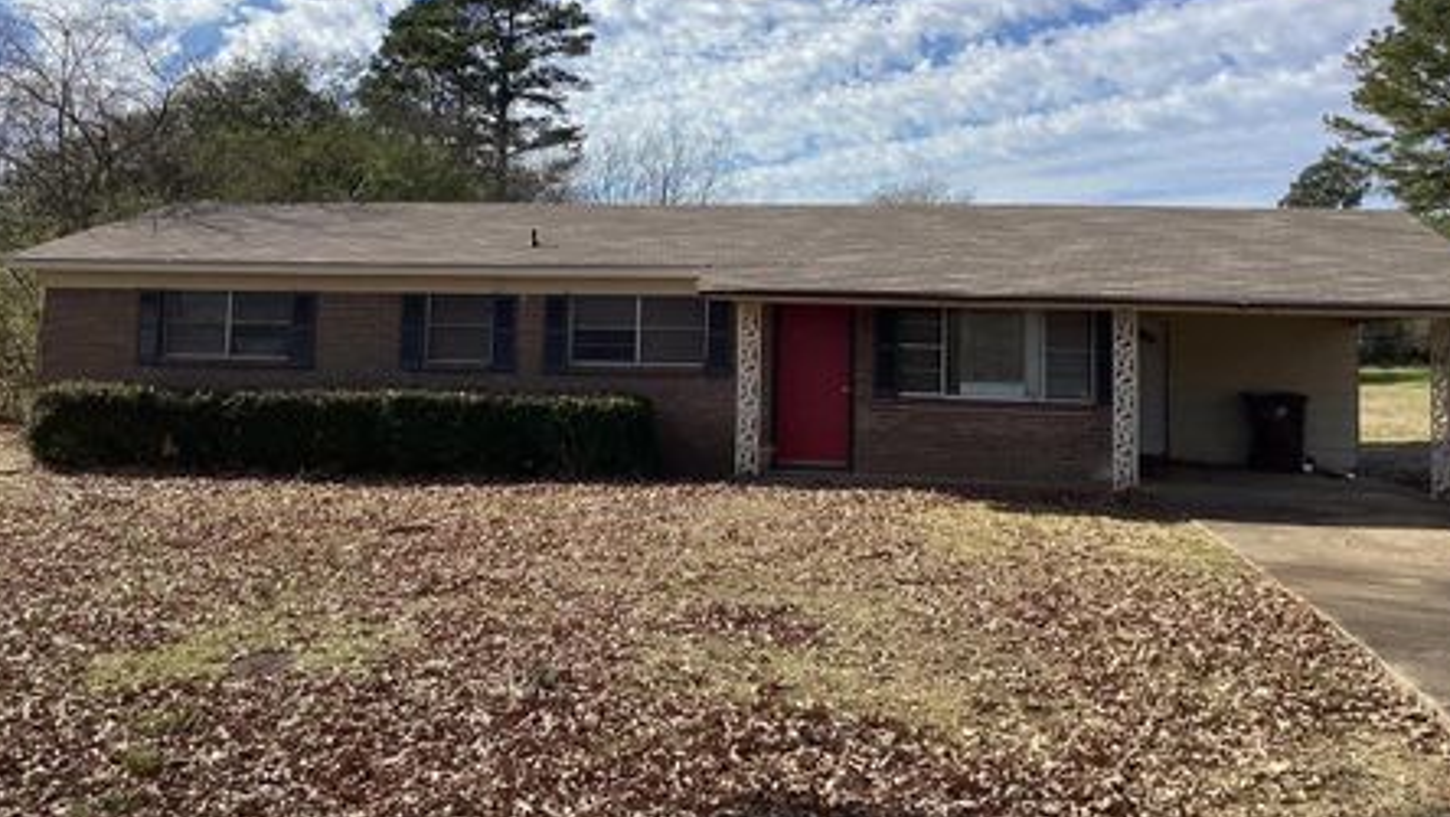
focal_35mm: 38
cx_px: 748
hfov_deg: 52.8
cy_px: 250
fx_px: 1461
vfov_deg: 30.9
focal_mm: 3.3
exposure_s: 1/2092
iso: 25
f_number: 2.4
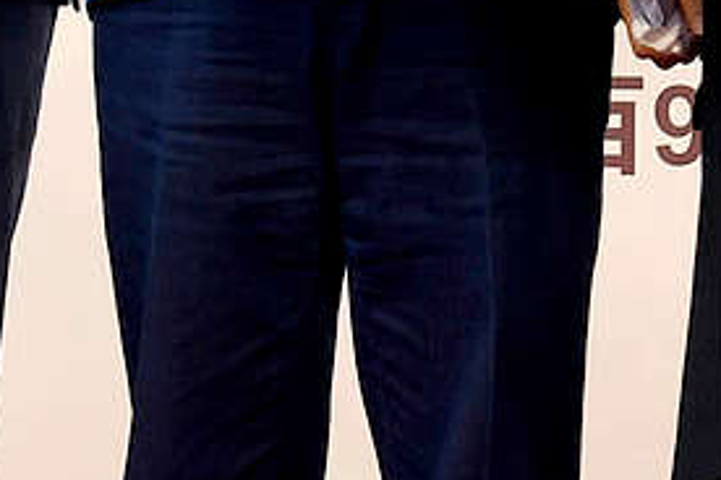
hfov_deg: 6.3
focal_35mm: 327
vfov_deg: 4.1
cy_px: -552
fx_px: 6549
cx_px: 486
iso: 360
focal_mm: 44
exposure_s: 1/125
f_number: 5.6
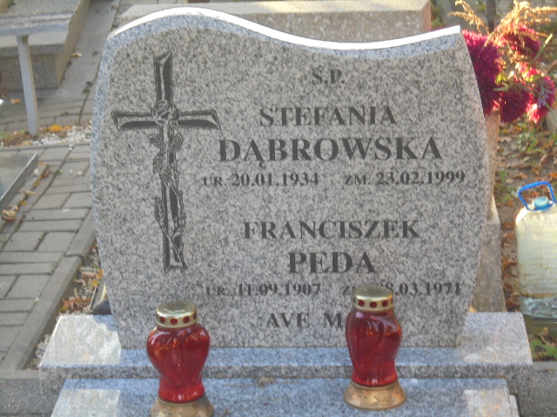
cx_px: 278
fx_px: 1722
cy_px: 208
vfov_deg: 13.8
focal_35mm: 107
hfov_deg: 18.4
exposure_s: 1/30
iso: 160
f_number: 5.1
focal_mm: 19.2
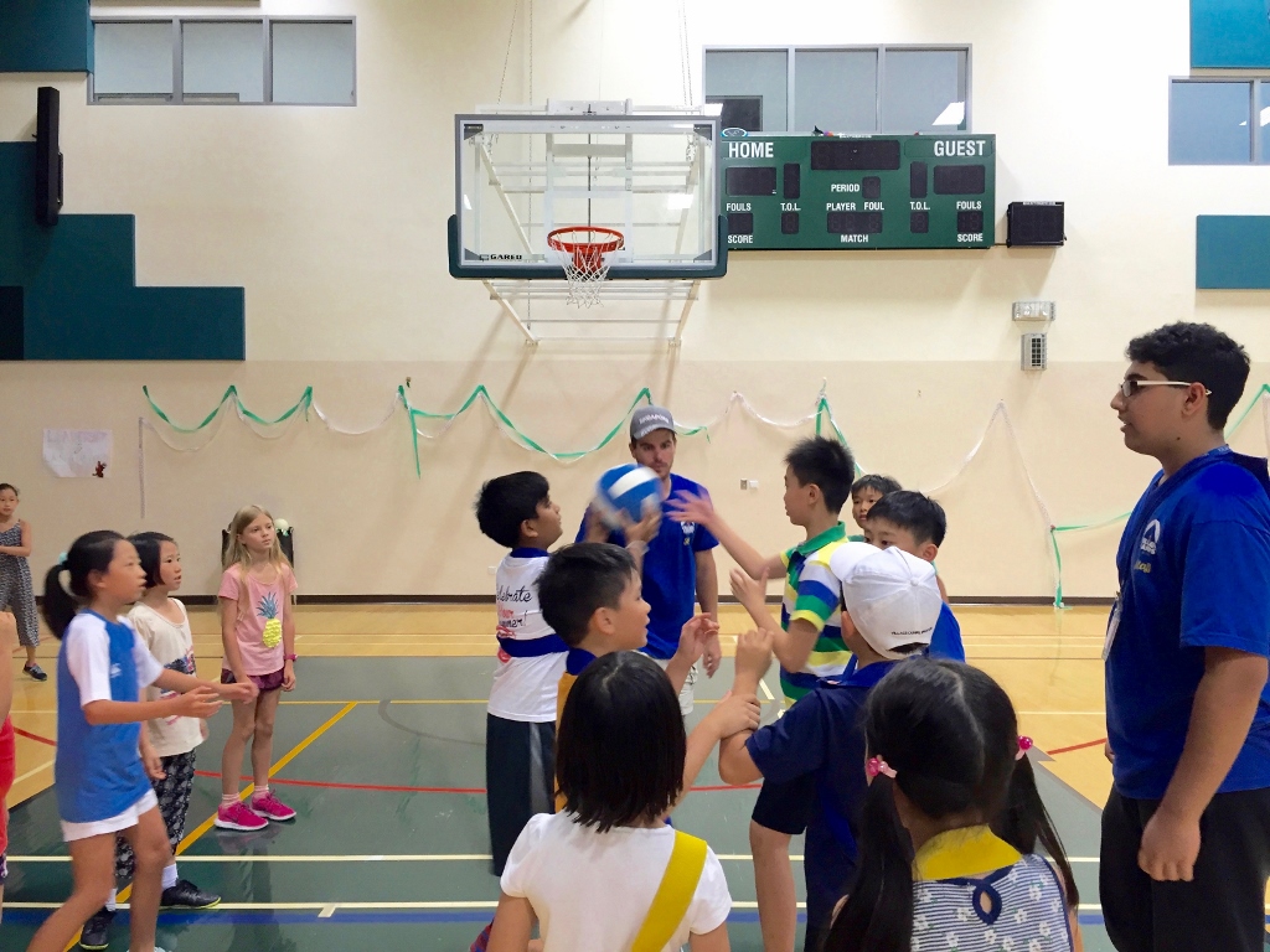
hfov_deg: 61.7
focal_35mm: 29
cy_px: 476
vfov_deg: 48.2
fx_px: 1064
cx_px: 635
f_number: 2.2
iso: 100
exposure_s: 1/33
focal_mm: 4.15
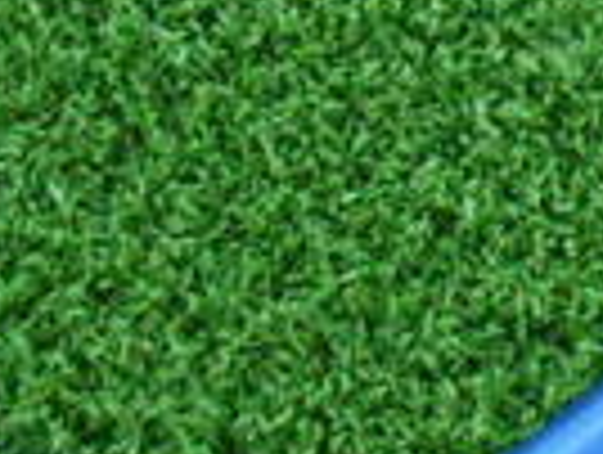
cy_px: -63
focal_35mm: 124
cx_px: 1089
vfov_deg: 11.8
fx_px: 2164
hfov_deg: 14.1
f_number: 3.2
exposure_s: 1/125
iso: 800
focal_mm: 4.6
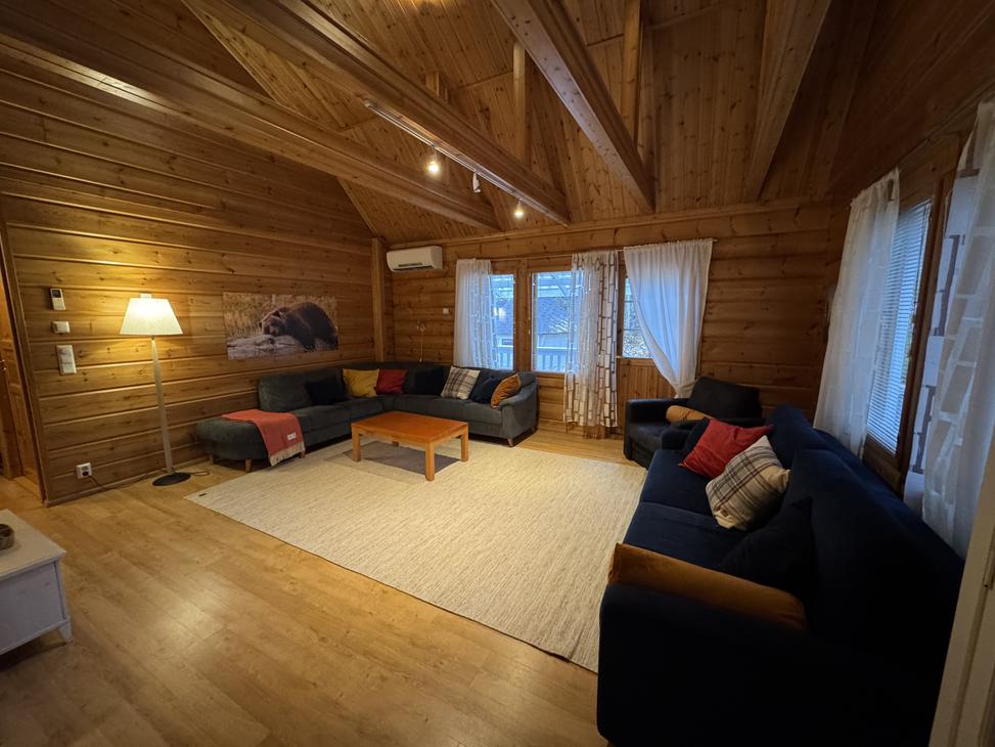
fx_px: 402
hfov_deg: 102.1
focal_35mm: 14
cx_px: 498
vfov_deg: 85.7
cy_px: 374
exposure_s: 1/50
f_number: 2.2
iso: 640
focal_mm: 2.22
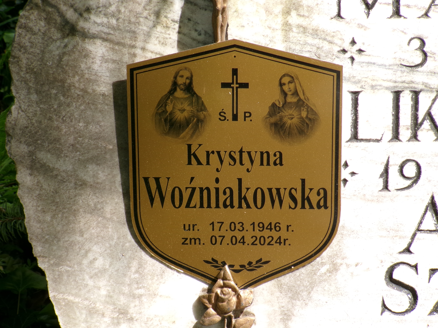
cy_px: 164
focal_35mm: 142
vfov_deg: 10.4
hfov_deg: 13.9
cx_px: 219
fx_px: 1797
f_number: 6.3
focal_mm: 25.5
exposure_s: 1/140
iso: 100
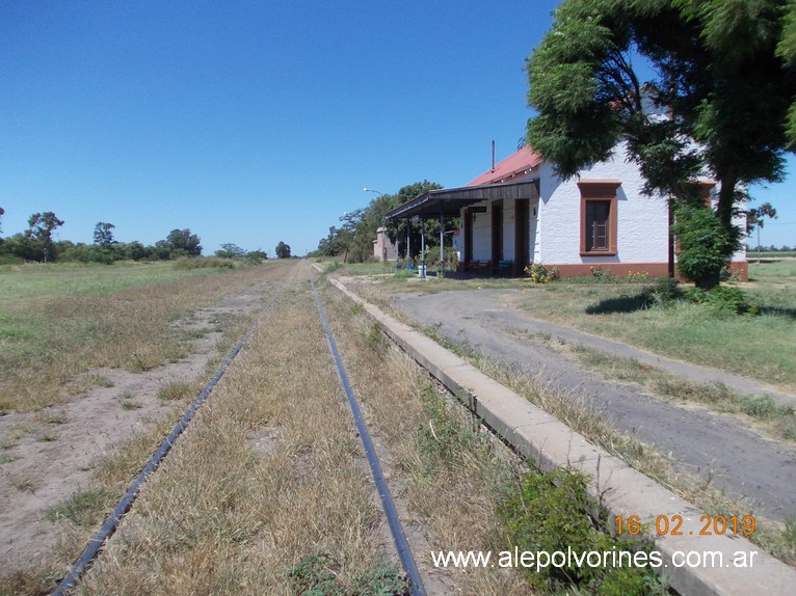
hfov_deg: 63.5
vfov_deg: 49.7
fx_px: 644
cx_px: 398
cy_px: 298
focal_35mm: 28
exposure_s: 1/400
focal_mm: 4
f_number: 5.4
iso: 80
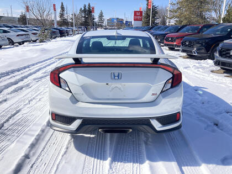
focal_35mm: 28
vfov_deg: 49.7
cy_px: 87
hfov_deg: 63.4
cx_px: 116
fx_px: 188
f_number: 1.8
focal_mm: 3.99
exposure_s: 1/1845
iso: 20
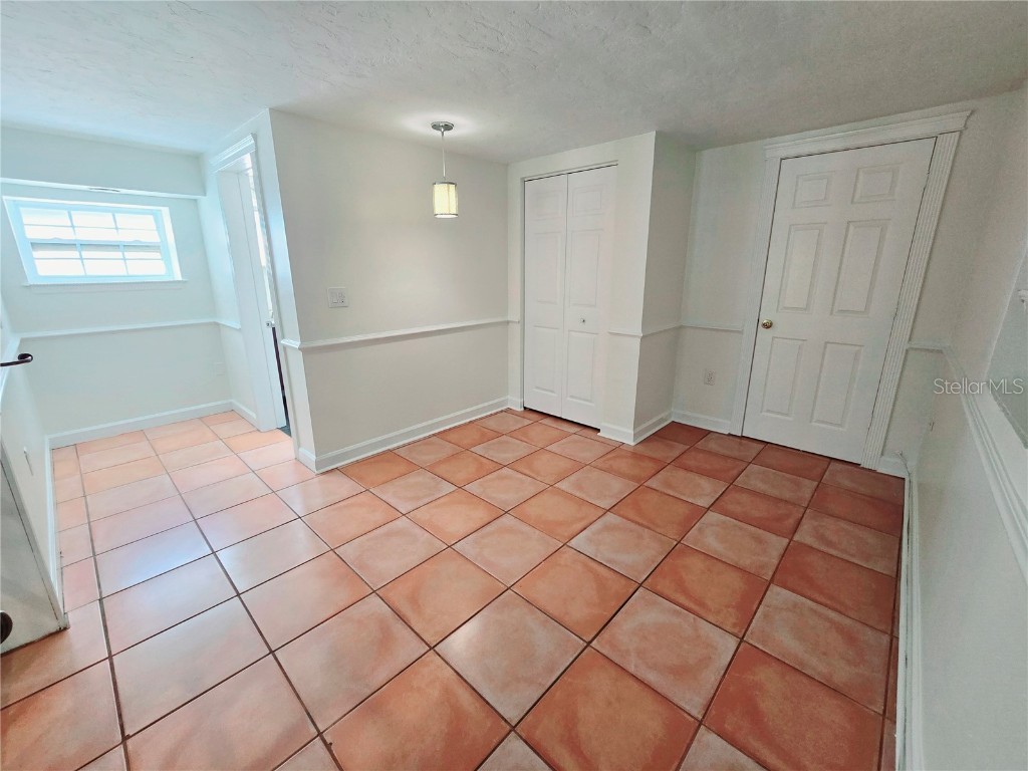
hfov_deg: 106.2
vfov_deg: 89.9
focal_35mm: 13
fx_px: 386
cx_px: 514
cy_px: 386
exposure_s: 1/60.2
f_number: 2.2
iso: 125
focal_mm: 2.2
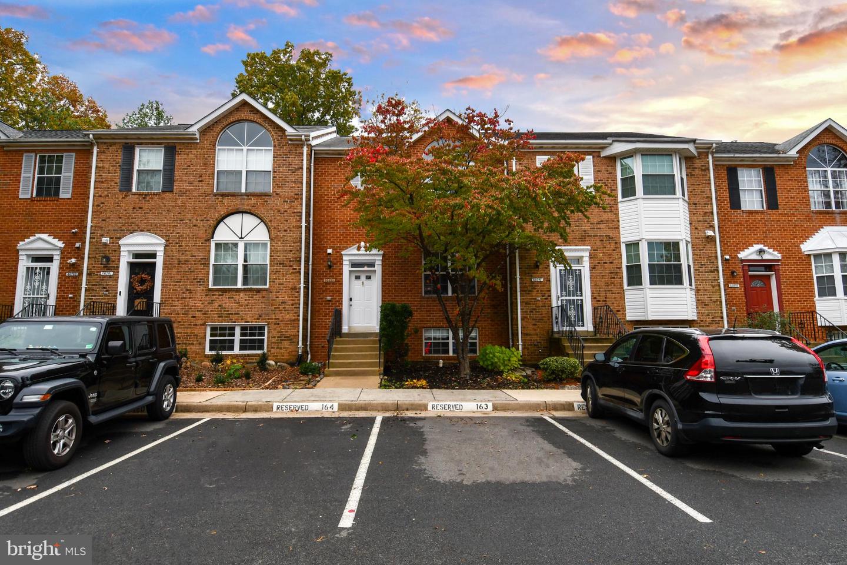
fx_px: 423
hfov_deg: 90.0
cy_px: 282
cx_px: 424
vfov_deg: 67.4
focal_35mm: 18
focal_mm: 12
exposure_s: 1/250
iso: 140
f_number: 8
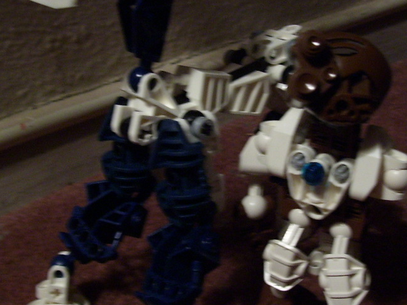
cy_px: 143
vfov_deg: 22.2
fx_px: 776
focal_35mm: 66
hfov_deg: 29.4
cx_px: 231
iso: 160
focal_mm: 6
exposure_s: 1/8
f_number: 2.7
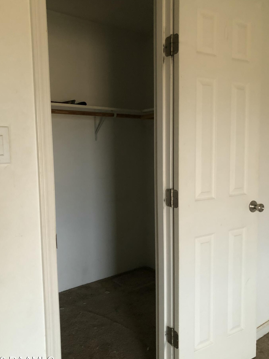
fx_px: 321
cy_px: 180
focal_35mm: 31
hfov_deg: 45.4
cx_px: 121
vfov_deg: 58.3
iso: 100
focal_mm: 3.99
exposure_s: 1/5
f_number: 1.8
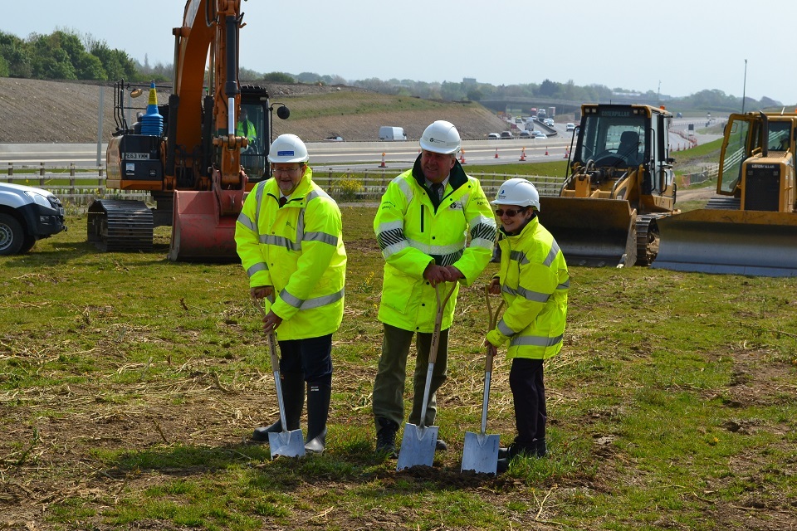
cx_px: 398
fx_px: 1826
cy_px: 266
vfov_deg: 16.6
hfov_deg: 24.6
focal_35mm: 82
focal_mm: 55
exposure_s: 1/500
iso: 320
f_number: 11
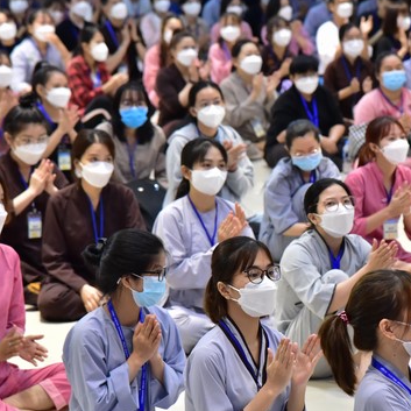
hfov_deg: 10.2
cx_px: 295
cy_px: 247
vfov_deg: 10.2
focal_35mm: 172
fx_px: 2310
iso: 3200
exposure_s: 1/125
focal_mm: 110
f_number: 5.6
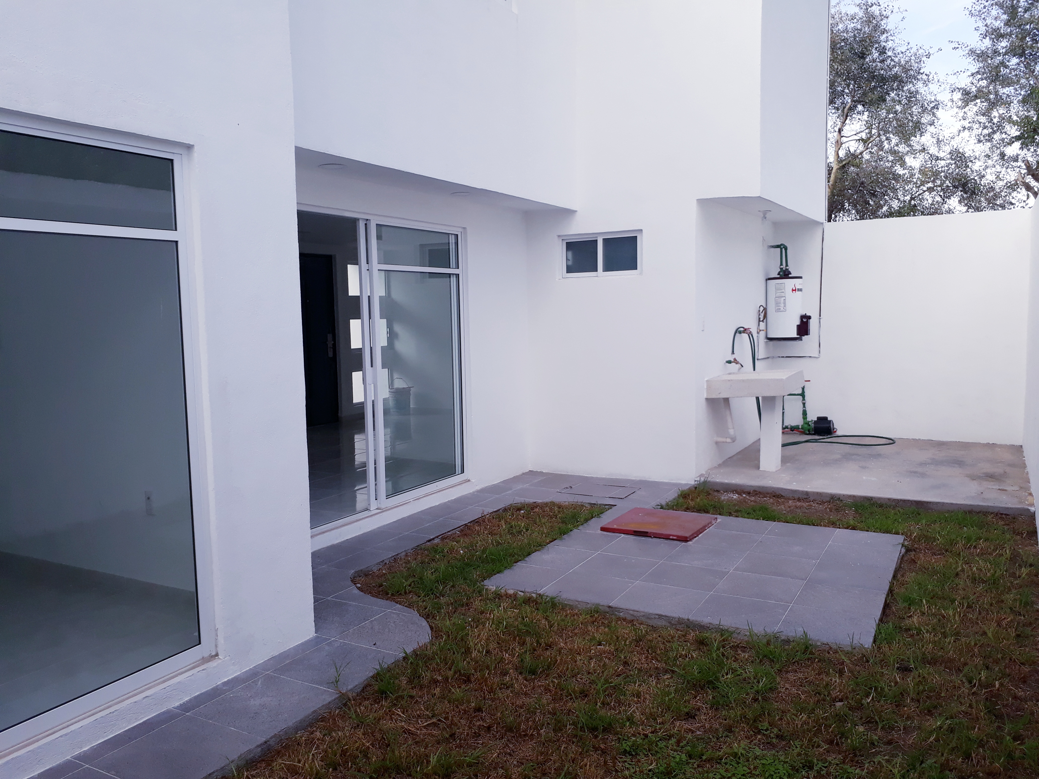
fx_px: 810
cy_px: 390
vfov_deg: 51.4
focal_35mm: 27
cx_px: 520
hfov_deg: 65.3
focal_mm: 3.6
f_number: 1.9
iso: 40
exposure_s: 1/809
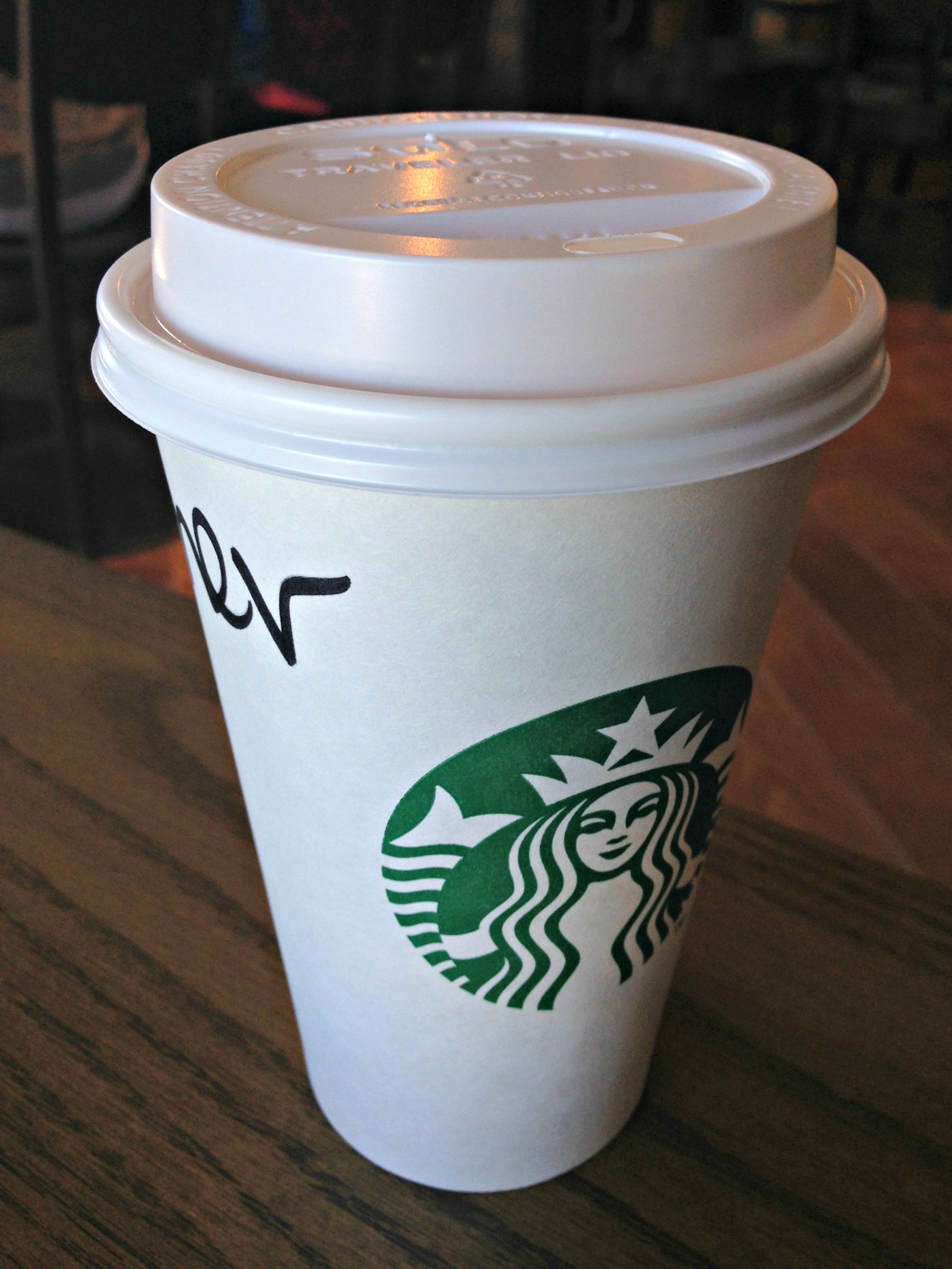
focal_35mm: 33
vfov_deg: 55.4
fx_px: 1210
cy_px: 634
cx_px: 476
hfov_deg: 42.9
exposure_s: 1/60
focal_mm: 4.12
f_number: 2.4
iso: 50
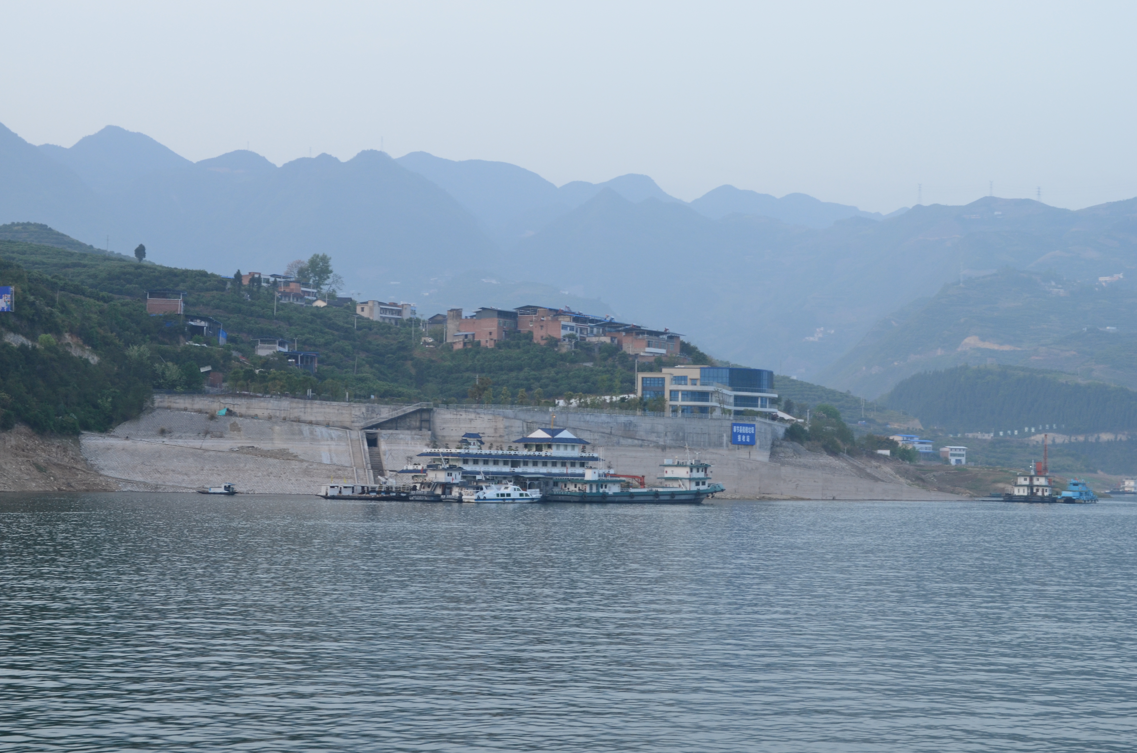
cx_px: 568
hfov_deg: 29.3
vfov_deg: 19.6
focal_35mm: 69
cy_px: 376
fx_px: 2175
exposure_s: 1/30
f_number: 9
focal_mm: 46
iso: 400
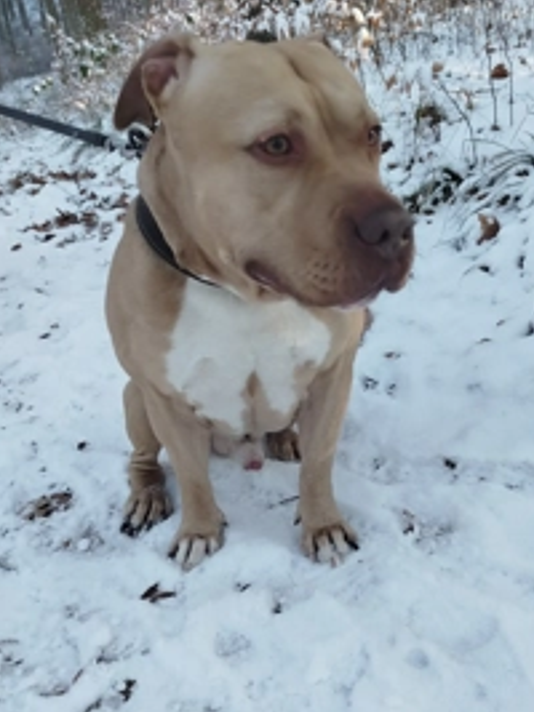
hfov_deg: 39.4
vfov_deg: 50.6
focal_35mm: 36
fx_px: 741
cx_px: 331
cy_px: 461
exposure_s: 1/100
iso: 50
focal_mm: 5.31
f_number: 1.7
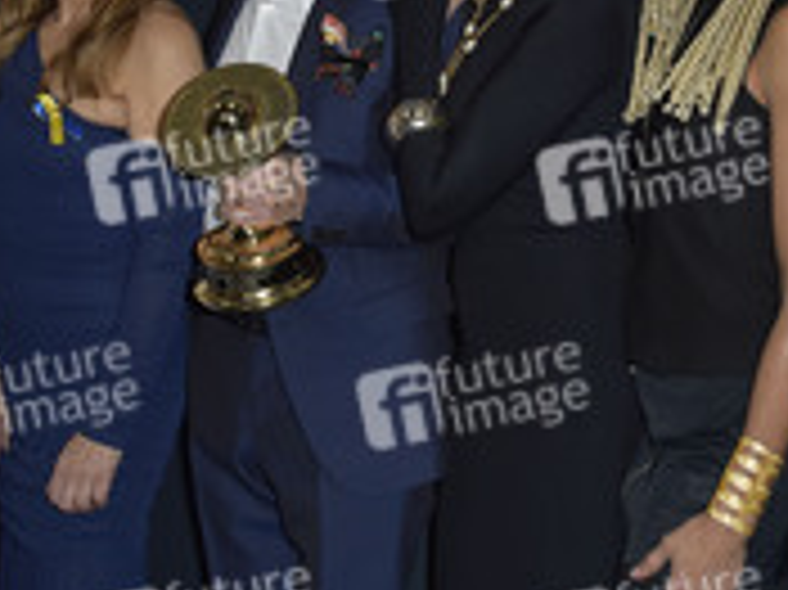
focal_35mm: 79
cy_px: 59
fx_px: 1797
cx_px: 531
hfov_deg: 24.6
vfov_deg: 18.3
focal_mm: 32
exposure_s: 1/250
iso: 320
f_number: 6.3
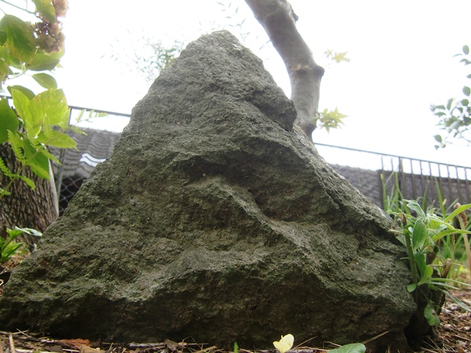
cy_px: 176
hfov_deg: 63.4
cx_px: 236
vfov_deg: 49.7
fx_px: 381
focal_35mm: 28
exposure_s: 1/160
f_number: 2.6
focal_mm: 4.9
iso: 64
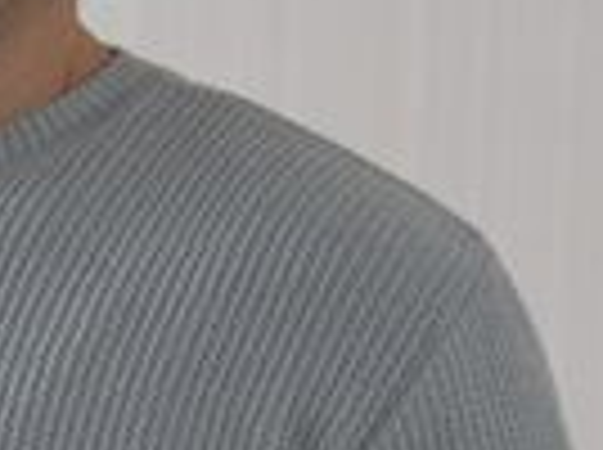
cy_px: 153
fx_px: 7733
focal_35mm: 445
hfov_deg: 4.4
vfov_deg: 3.3
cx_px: -207
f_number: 5.6
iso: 800
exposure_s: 1/60
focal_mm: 55
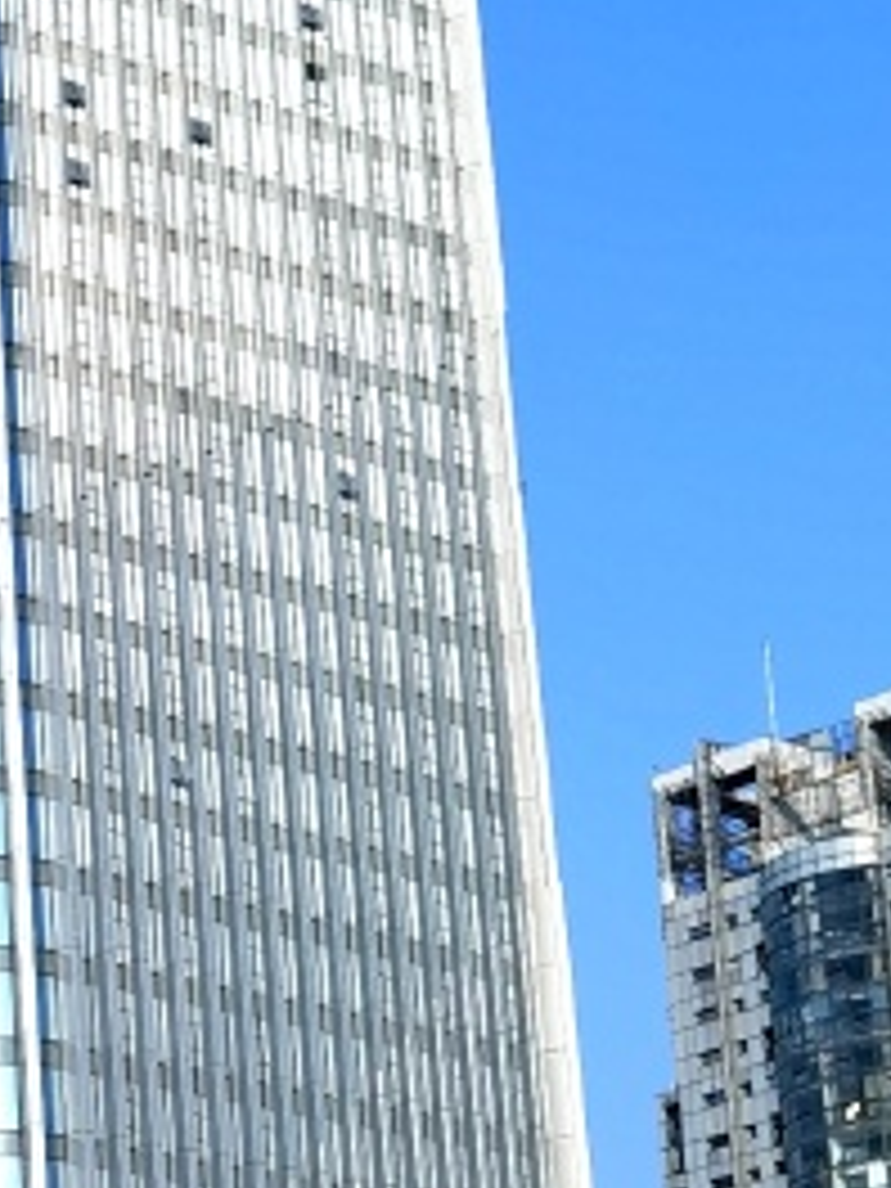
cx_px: -675
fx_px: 5148
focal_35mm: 150
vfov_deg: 13.2
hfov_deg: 9.4
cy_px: 562
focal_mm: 6.71
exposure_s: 1/5291
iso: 50
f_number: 1.9
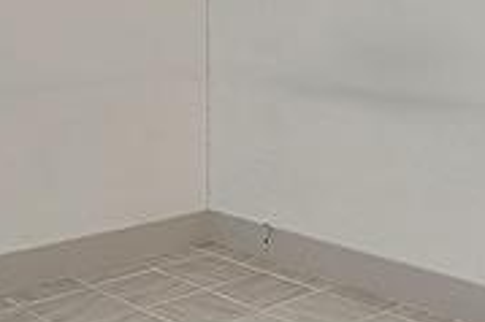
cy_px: 1
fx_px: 902
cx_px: 233
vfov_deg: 19.7
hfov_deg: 30.1
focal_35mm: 67
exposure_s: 1/25
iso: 200
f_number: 6.3
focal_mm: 10
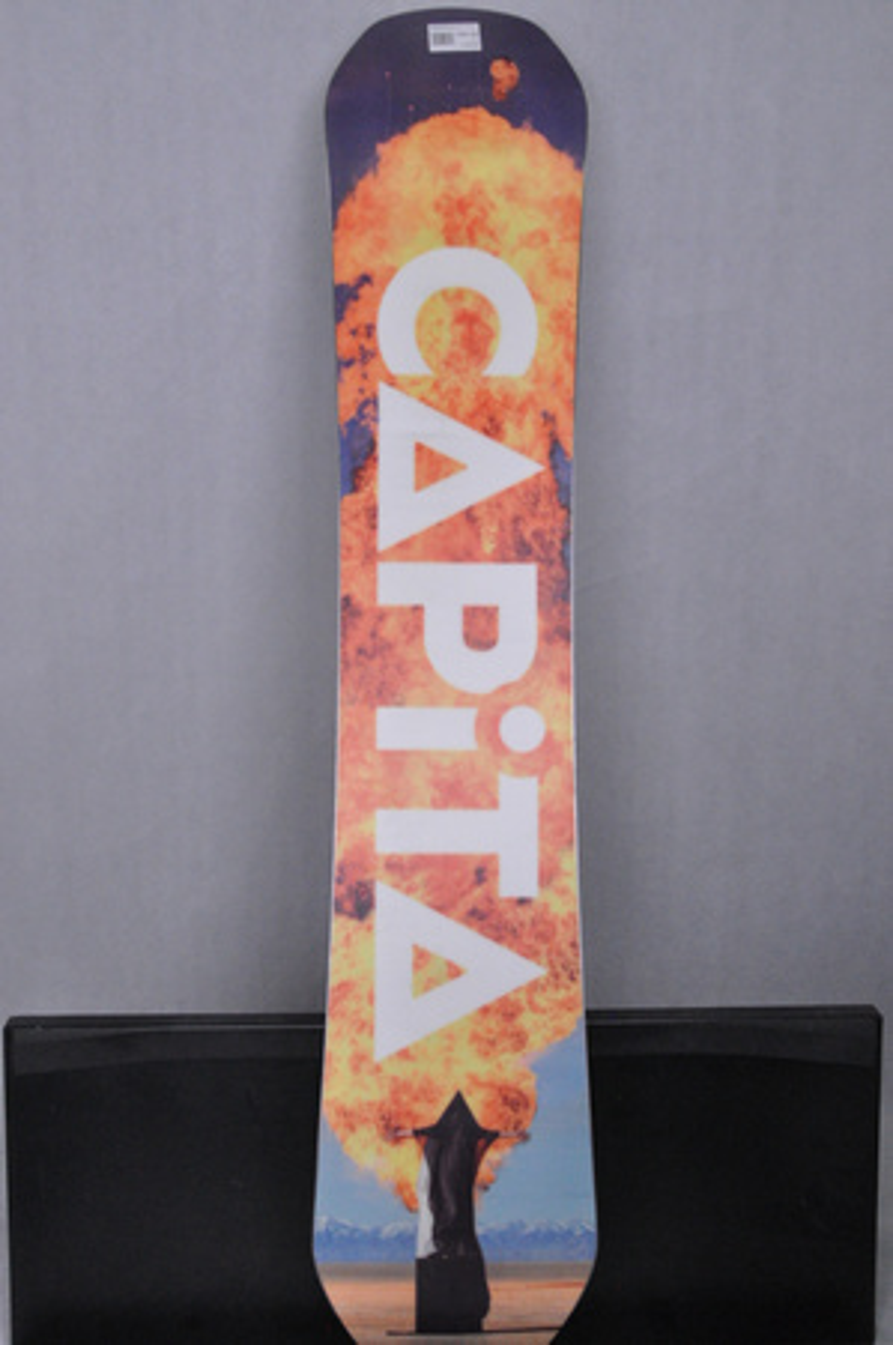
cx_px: 446
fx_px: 1566
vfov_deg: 46.4
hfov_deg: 31.8
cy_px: 672
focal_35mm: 42
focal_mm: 28
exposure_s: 1/125
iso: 3200
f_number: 11
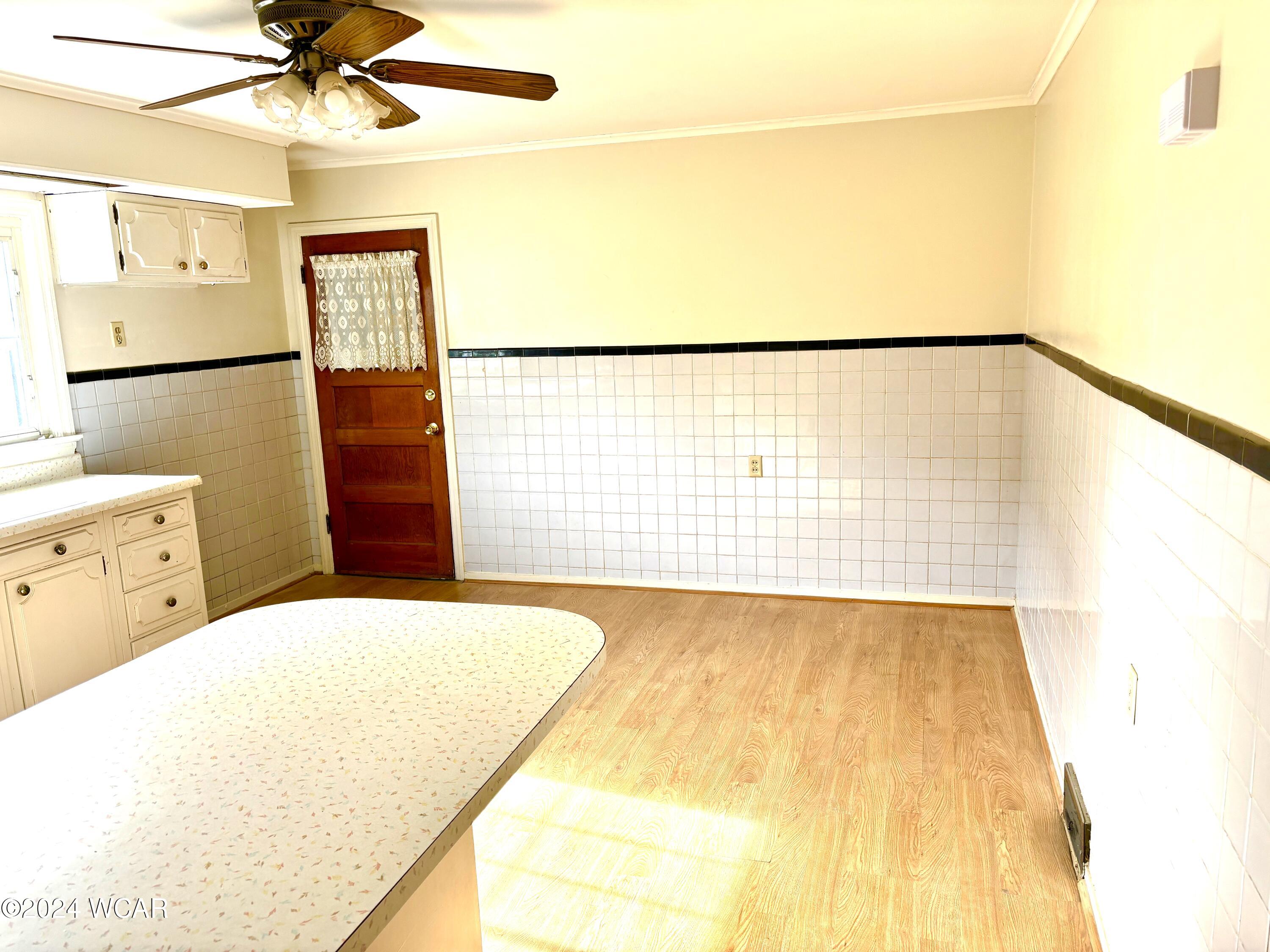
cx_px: 635
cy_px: 476
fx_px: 954
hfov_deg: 67.3
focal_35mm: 26
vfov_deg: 53.1
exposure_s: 1/121
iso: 50
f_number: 1.6
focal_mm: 5.96
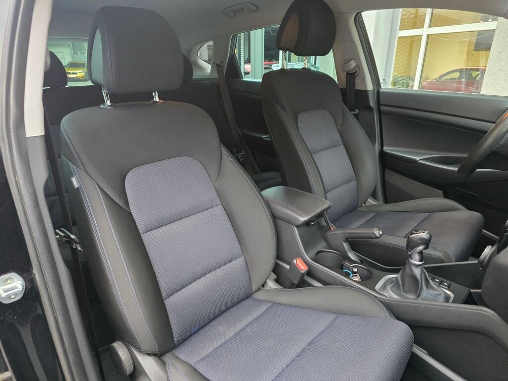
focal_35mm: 23
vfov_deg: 58.9
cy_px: 190
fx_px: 338
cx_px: 254
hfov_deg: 73.9
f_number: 1.7
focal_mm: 6.3
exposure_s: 1/100
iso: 1000
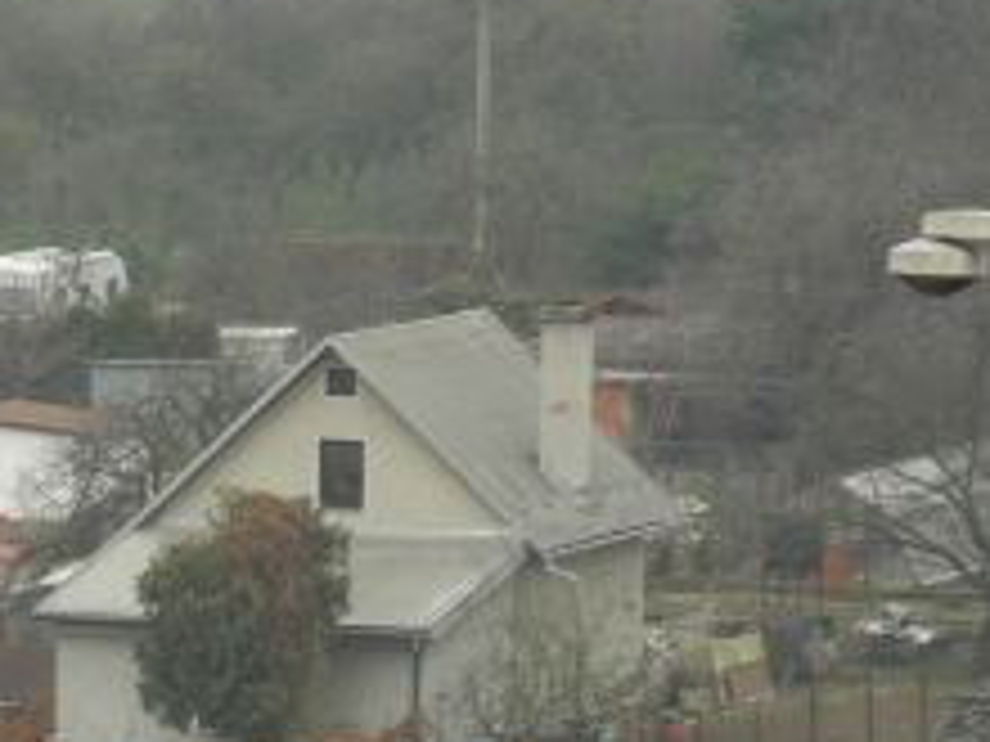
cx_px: -108
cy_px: 1012
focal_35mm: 503
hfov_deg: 3.9
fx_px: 14386
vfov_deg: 3.0
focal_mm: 37
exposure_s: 1/33.5
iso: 100
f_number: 5.6
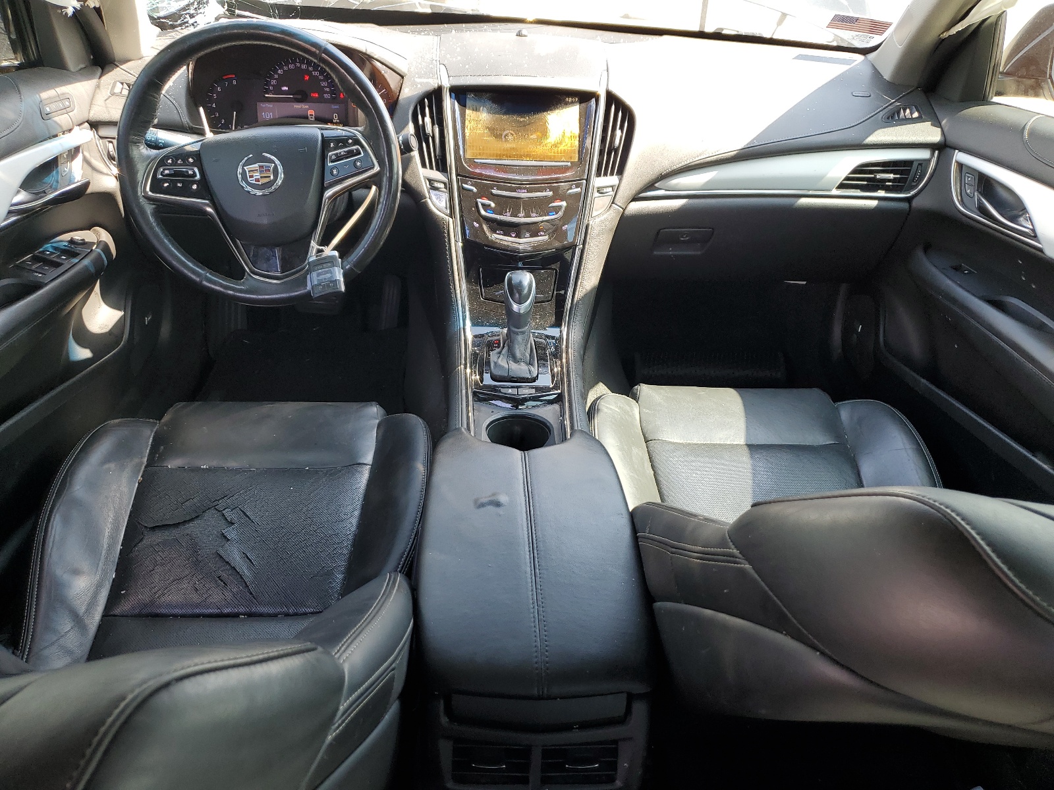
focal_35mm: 26
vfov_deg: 53.1
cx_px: 527
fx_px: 792
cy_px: 395
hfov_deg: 67.3
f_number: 1.5
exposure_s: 1/125
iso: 50
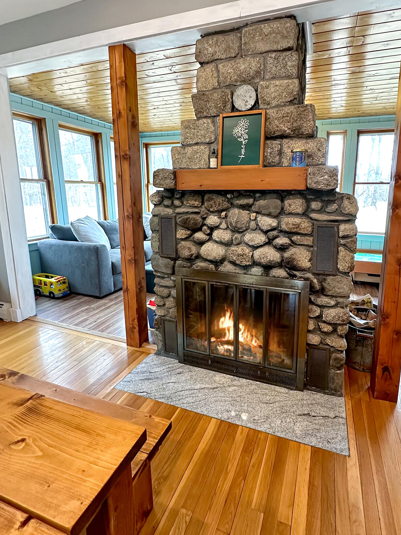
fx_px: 278
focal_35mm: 18
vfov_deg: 87.5
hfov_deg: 71.2
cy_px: 241
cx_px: 230
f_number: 2.2
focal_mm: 2.22
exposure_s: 1/60
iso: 320
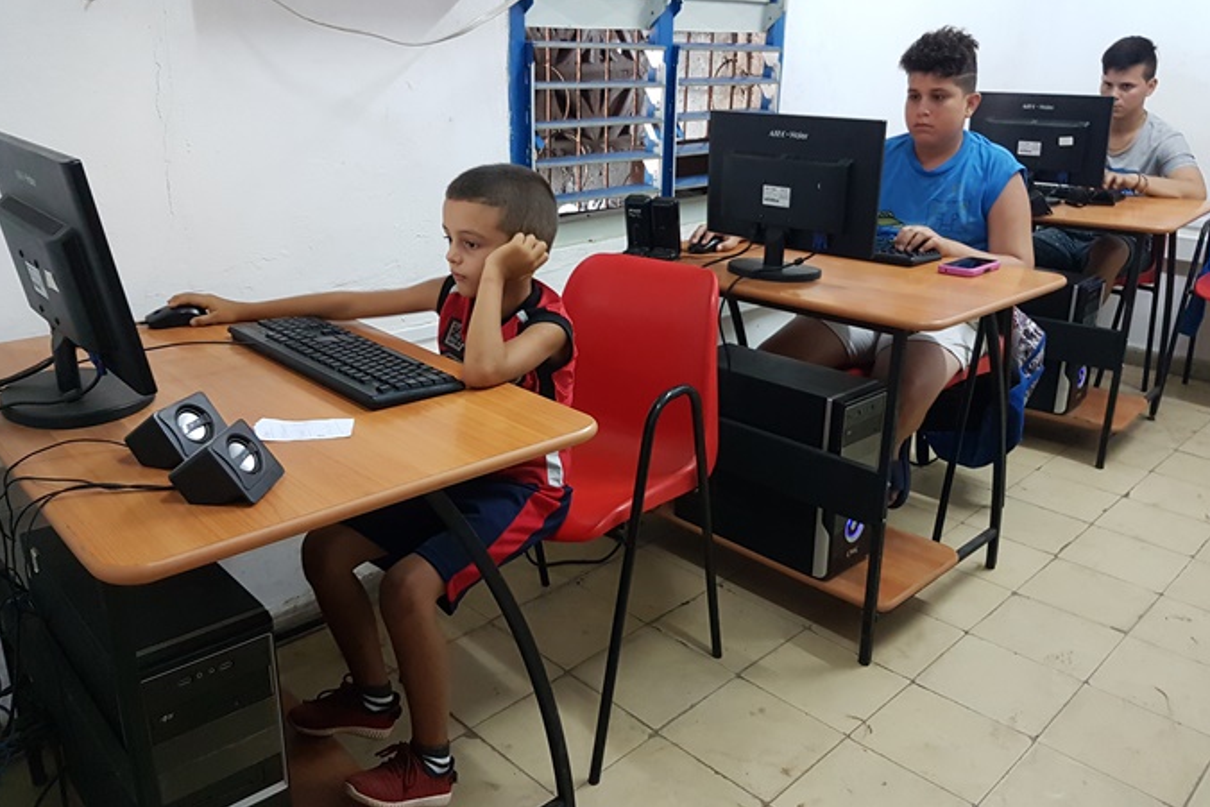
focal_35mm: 28
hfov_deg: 65.5
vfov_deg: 46.4
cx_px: 605
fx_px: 941
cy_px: 391
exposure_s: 1/17
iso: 250
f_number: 1.7
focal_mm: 4.2
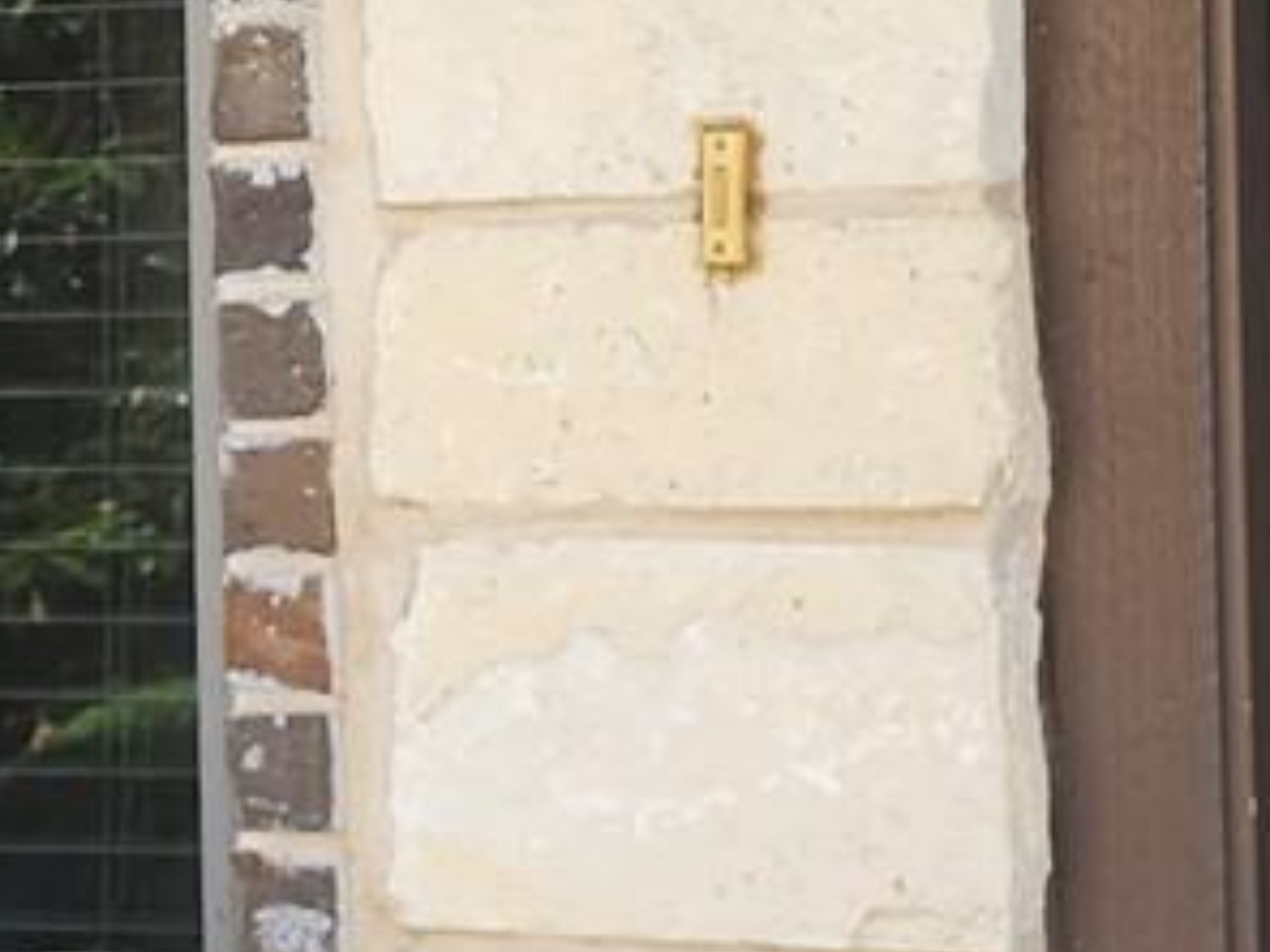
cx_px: 17
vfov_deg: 9.3
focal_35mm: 159
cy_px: 317
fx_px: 5833
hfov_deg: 12.3
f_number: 1.8
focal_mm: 6.4
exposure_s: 1/180
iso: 16
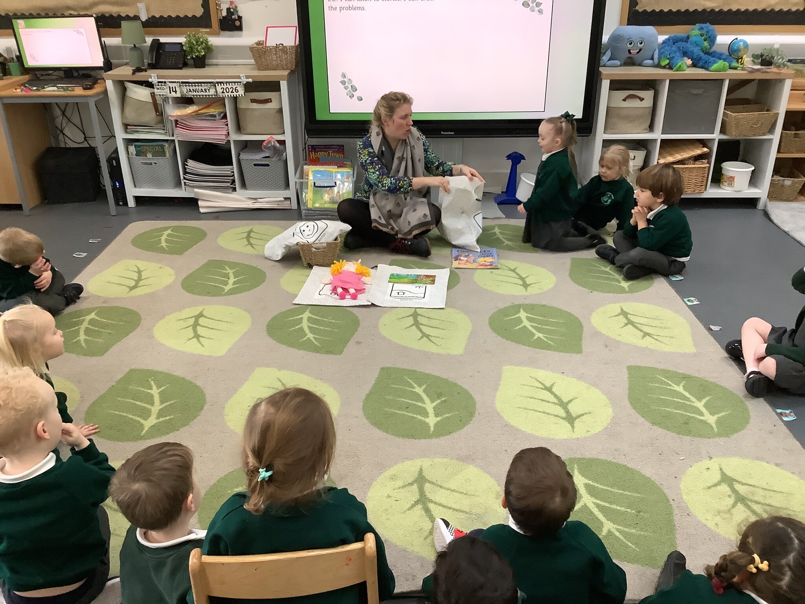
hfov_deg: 58.4
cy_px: 302
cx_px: 402
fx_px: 721
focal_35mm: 31
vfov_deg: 45.4
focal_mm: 3.3
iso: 200
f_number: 2.4
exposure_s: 1/60
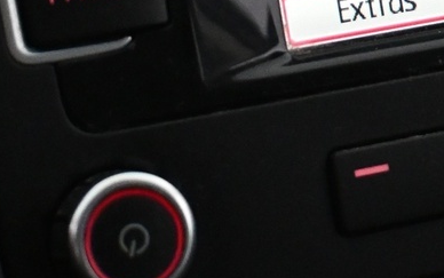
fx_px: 2509
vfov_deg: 6.2
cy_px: -214
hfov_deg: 10.0
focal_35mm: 207
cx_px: 466
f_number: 5
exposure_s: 1/60
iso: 4500
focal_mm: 32.5
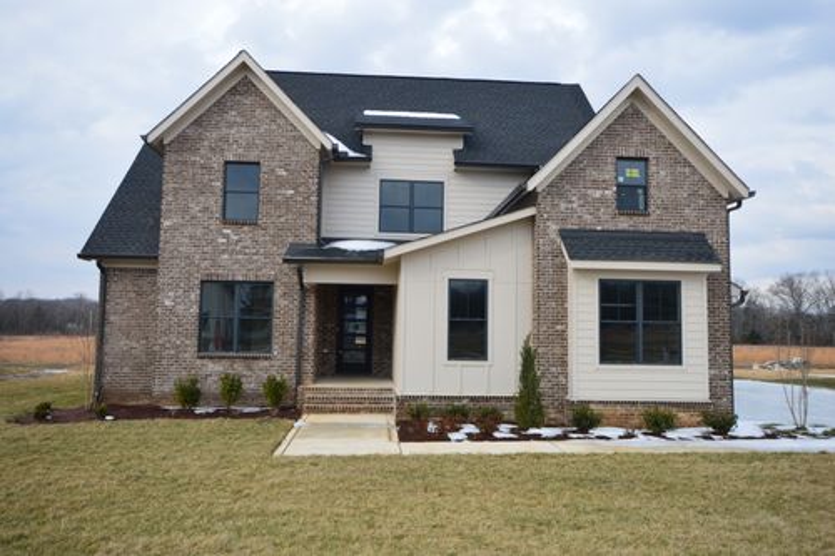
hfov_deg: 67.4
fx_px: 626
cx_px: 418
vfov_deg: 47.9
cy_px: 278
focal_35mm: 27
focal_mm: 18
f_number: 10
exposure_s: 1/200
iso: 400
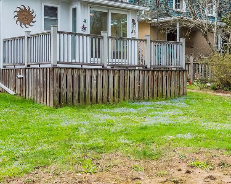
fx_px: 383
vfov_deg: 27.1
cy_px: 81
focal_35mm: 56
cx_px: 184
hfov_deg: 32.7
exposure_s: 1/640
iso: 200
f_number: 6.3
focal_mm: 16
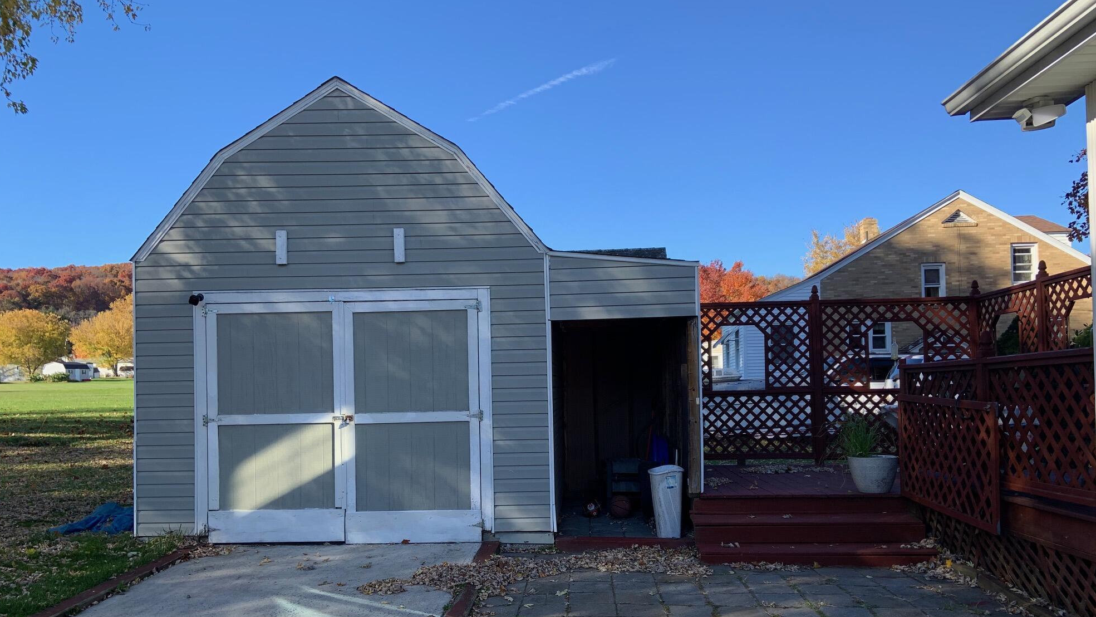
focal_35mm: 29
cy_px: 383
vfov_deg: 39.9
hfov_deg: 66.1
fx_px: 843
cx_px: 553
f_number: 1.8
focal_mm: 4.25
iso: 25
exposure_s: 1/789
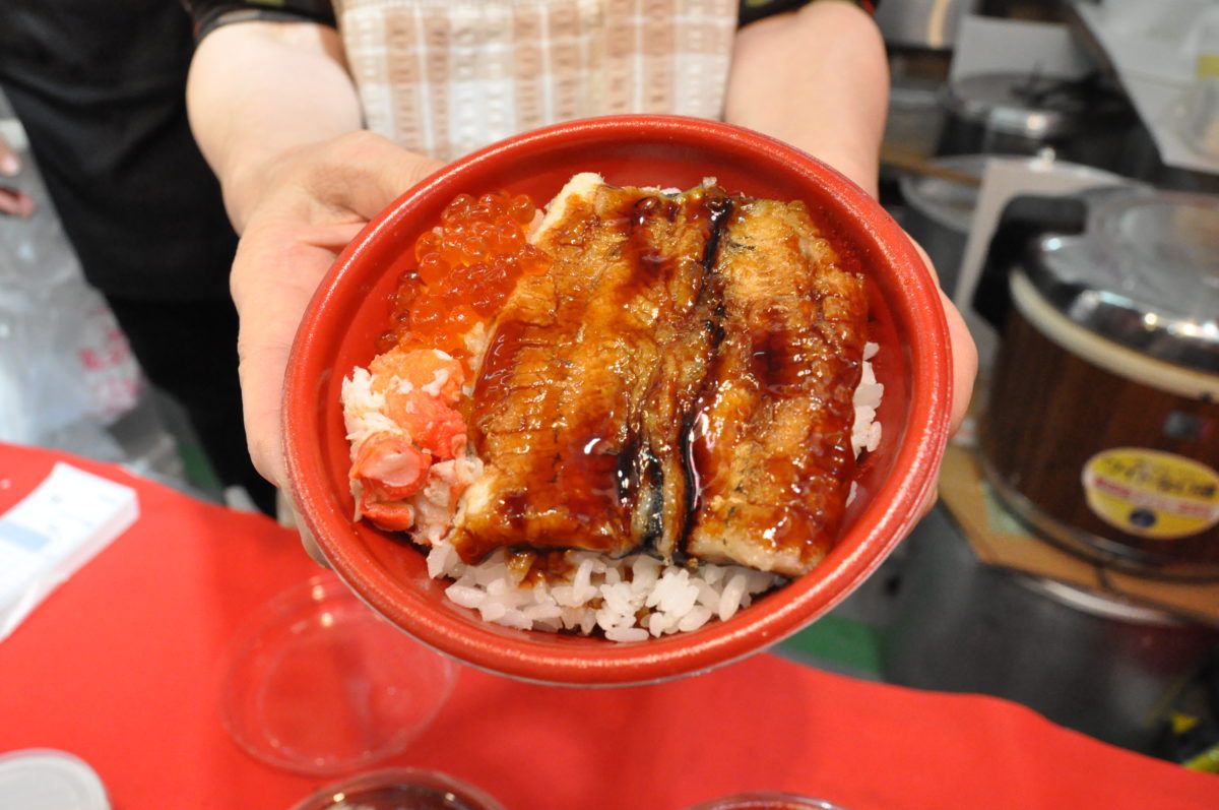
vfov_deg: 47.8
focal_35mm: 27
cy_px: 405
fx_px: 913
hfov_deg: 67.4
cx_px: 610
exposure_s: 1/160
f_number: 6.3
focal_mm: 18
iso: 3200
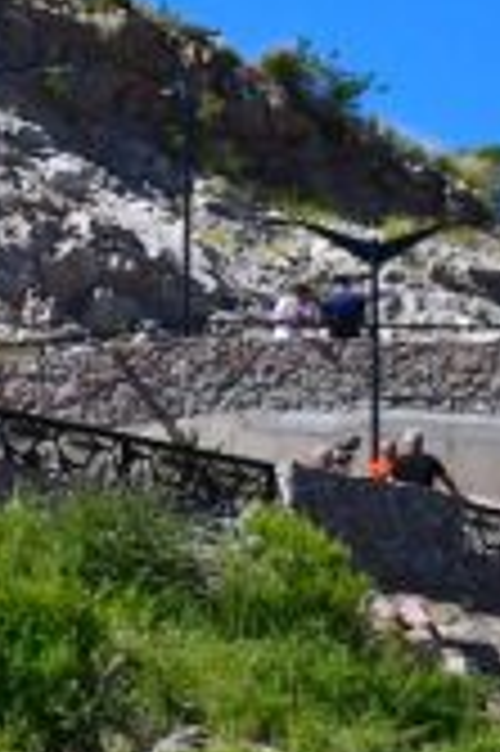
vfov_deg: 7.3
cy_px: 288
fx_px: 5908
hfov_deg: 4.8
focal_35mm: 283
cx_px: -248
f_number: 16
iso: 1000
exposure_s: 1/1000
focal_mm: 42
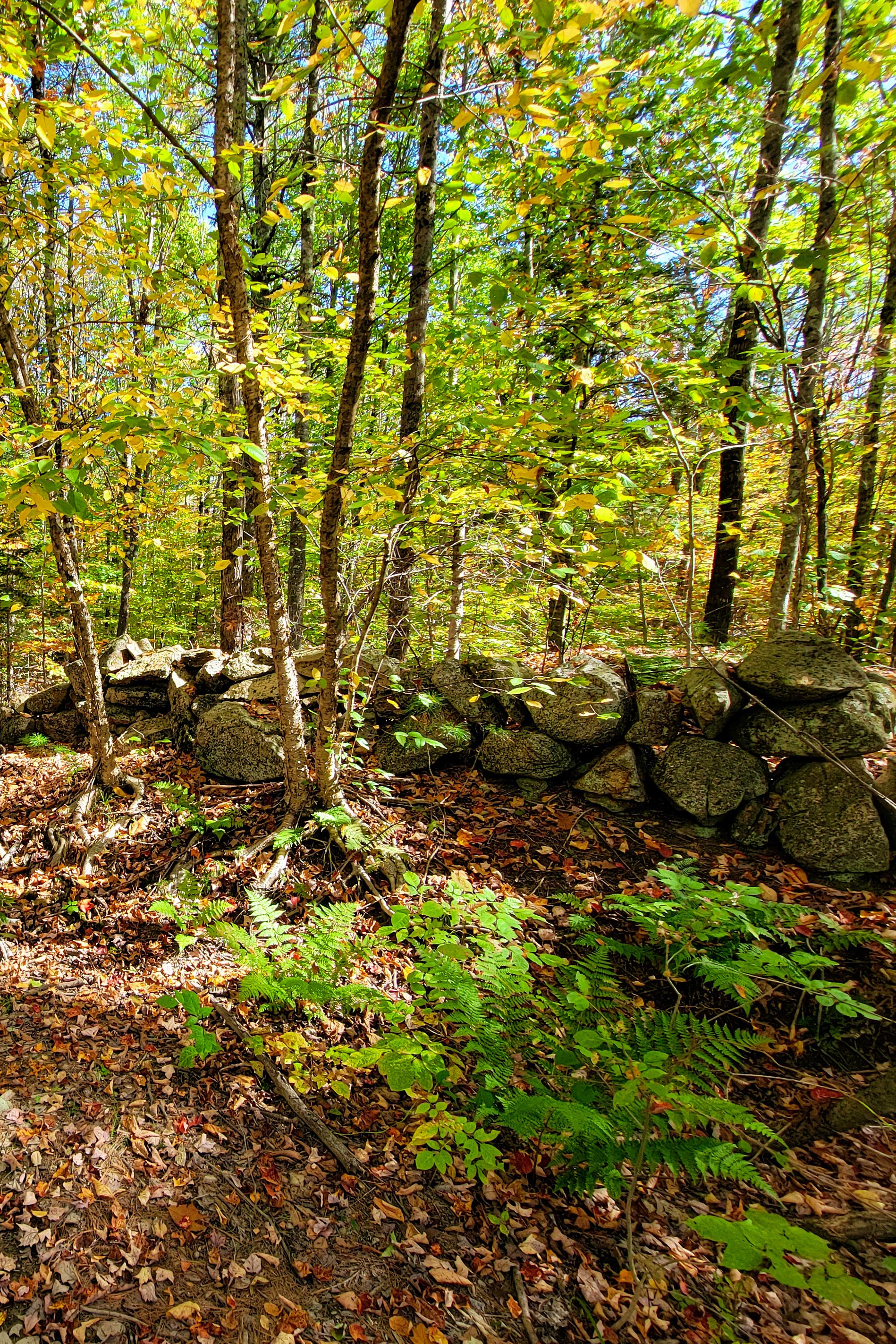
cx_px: 34
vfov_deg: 86.8
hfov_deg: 53.3
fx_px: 709
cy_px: 704
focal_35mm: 19
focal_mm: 2.2
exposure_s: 1/140
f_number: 2.2
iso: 50
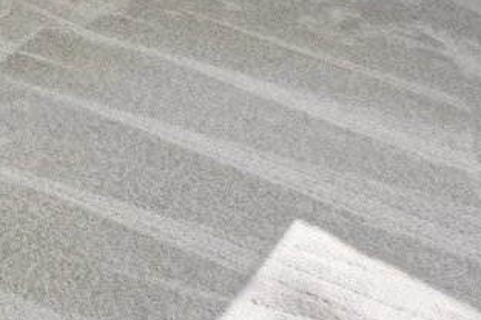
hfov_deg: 22.4
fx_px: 1042
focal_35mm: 78
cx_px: -192
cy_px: -440
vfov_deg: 13.2
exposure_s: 1/15
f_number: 8
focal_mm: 10
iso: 280
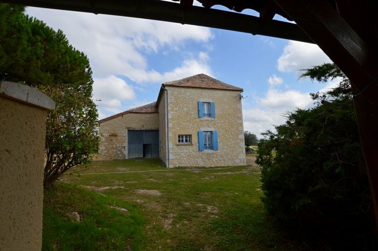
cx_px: 189
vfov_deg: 77.2
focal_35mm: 15
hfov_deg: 100.5
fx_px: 157
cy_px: 126
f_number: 8
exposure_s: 1/250
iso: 100
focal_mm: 10
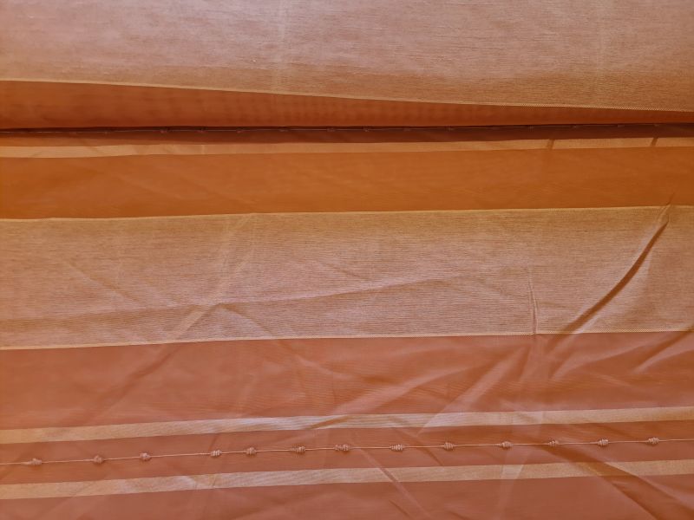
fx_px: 521
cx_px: 347
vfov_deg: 53.1
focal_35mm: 26
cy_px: 260
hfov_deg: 67.3
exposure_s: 1/100
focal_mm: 5.4
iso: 80
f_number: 1.8
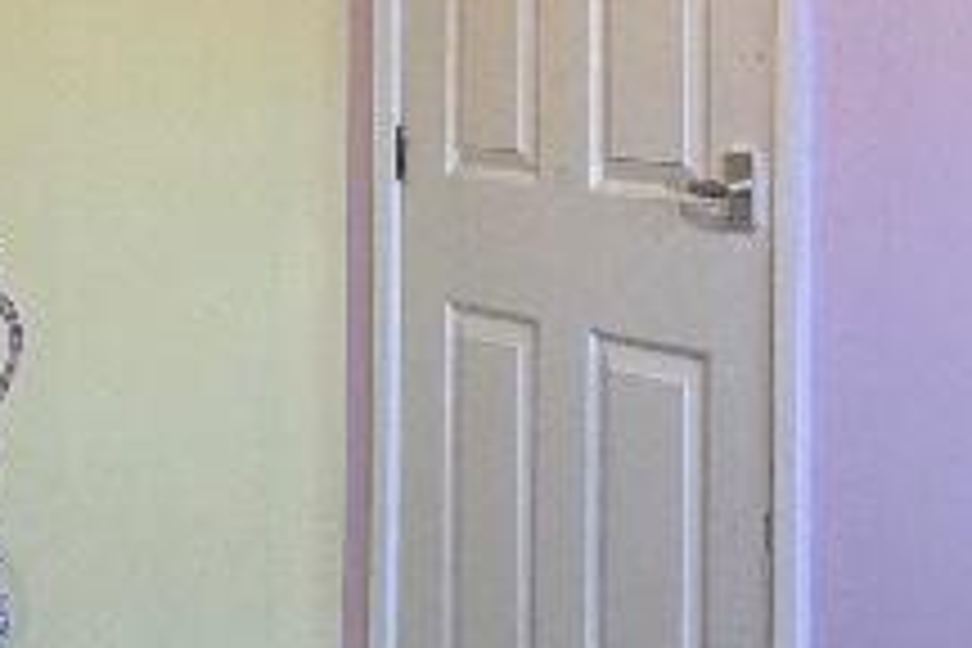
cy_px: 36
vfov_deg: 19.3
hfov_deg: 29.2
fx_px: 1863
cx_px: 482
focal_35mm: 69
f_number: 2.2
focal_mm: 2.22
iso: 125
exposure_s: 1/100
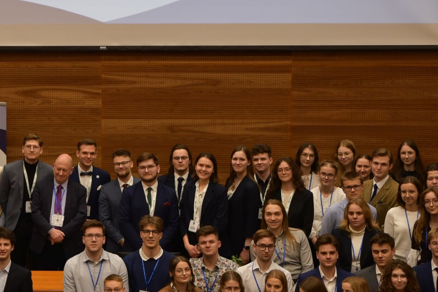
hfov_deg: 13.7
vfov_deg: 9.3
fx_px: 1789
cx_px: -13
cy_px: 56
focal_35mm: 147
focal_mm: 40
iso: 400
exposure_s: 1/250
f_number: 2.8
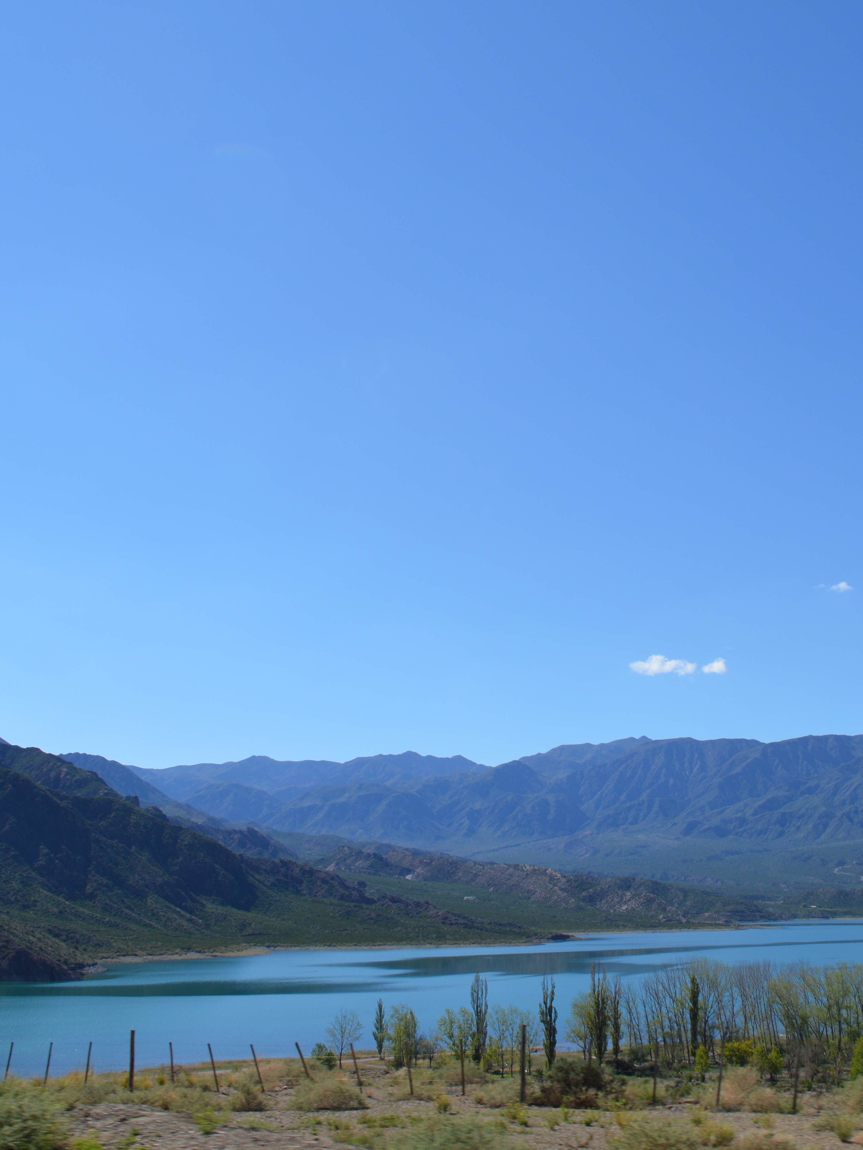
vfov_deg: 39.7
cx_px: 580
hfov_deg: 30.0
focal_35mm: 48
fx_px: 1595
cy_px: 575
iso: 100
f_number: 9
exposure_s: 1/320
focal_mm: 22
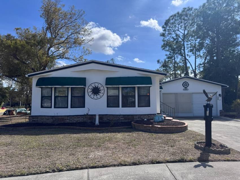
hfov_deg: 71.6
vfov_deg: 56.8
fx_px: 166
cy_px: 90
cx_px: 120
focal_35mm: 24
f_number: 1.78
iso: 80
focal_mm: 6.76
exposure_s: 1/6410
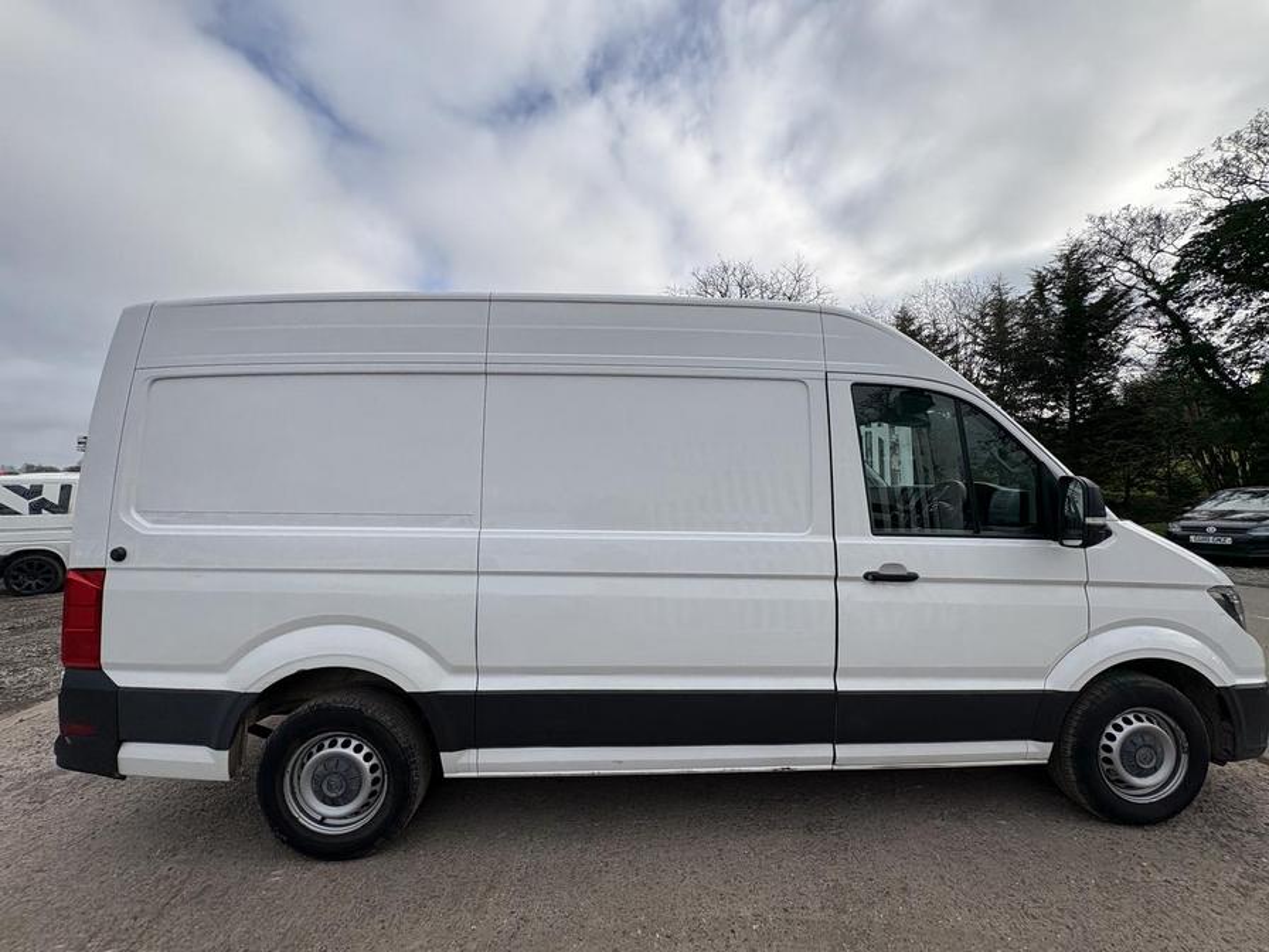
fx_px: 513
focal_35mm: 14
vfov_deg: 85.7
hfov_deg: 102.1
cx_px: 634
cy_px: 476
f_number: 2.2
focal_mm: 2.22
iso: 50
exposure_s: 1/1449
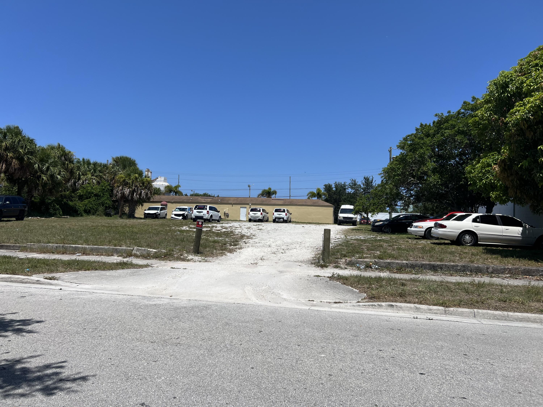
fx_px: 408
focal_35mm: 26
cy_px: 204
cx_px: 272
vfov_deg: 53.1
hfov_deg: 67.3
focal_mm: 5.7
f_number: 1.5
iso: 50
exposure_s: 1/7463
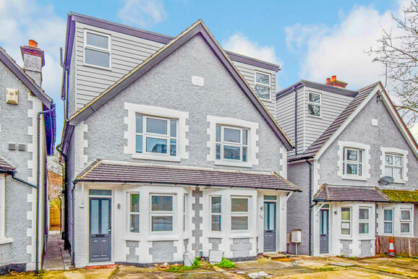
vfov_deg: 53.7
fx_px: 274
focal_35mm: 24
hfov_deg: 74.3
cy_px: 160
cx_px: 183
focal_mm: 13
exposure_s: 1/200
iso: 400
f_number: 9
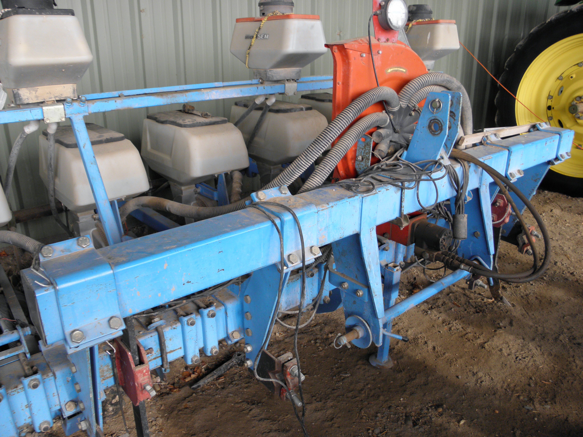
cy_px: 218
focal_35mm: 28
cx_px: 292
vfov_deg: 49.7
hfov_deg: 63.4
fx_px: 472
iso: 100
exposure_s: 1/40
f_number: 3.5
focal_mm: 5
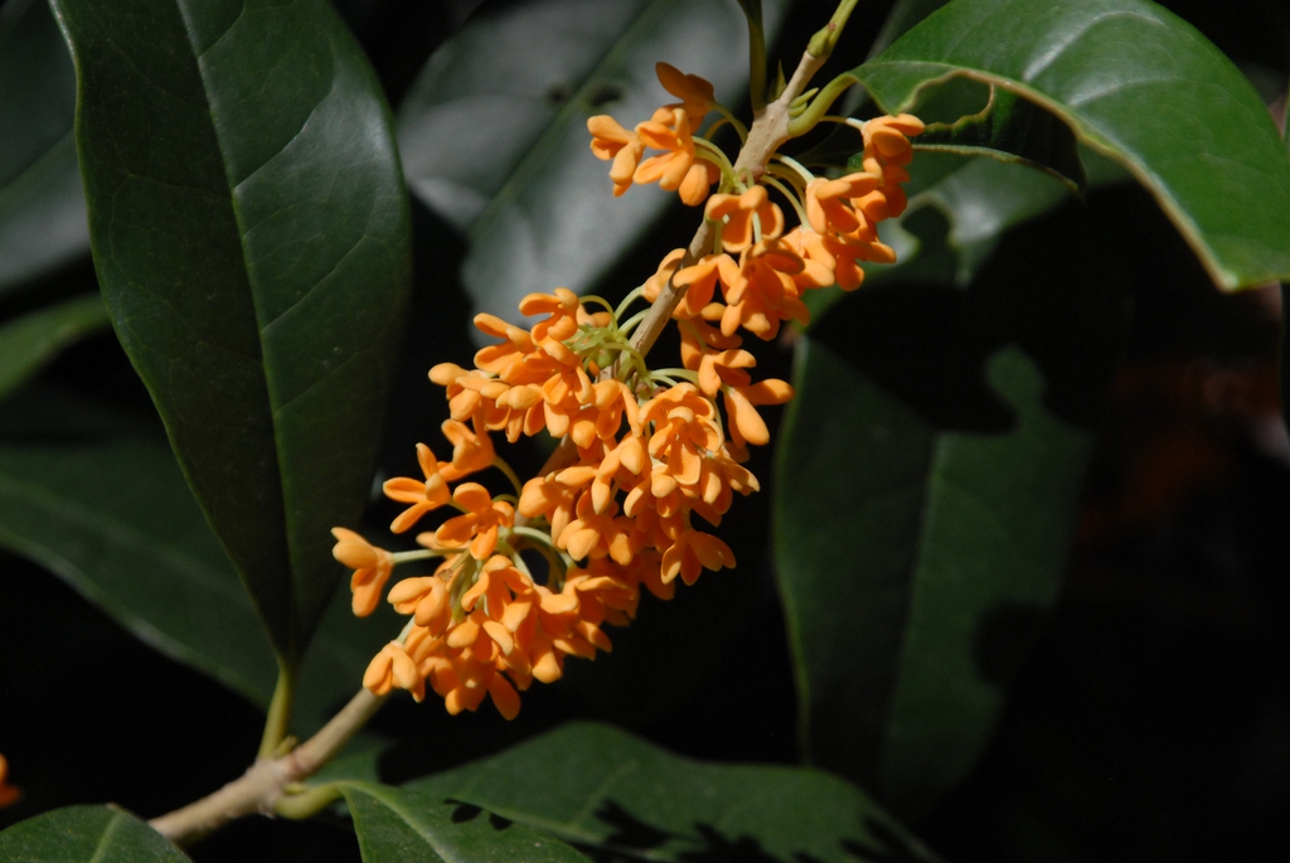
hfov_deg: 5.5
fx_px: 13451
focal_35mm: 375
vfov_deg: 3.7
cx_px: 645
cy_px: 432
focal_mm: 250
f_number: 8
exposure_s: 1/250
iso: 400
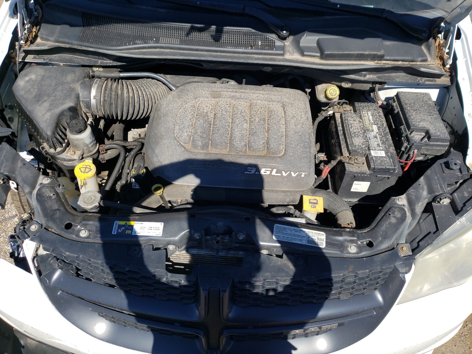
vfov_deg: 53.1
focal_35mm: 26
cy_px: 177
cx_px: 236
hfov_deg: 67.3
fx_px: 355
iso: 50
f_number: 1.5
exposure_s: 1/2500
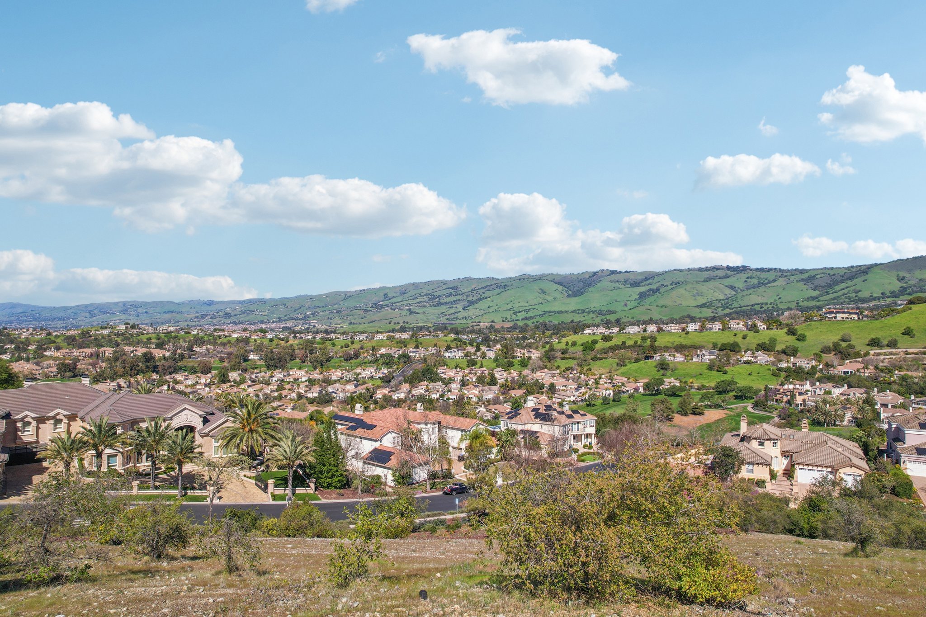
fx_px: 566
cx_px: 463
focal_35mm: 22
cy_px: 308
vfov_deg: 57.2
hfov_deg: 78.6
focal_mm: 8.4
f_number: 2.8
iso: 100
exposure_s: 1/250
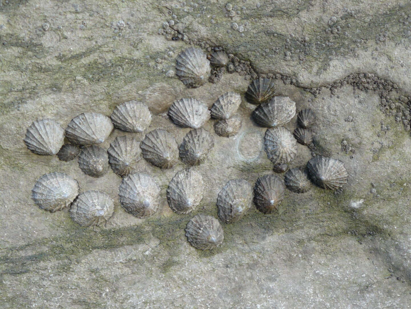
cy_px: 154
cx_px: 206
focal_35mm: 102
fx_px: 1211
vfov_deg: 14.5
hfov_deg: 19.3
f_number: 3.2
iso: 100
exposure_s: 1/100
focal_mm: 16.9
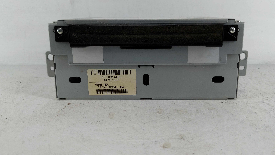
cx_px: 143
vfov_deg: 38.9
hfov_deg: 64.3
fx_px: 219
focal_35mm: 30
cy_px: 68
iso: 63
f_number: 1.73
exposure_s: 1/143
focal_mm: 4.38
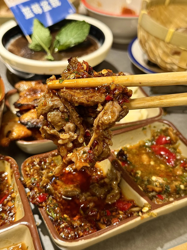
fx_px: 346
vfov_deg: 39.7
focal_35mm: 48
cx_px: 94
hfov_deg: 30.3
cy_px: 125
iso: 160
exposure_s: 1/59
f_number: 1.78
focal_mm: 6.76
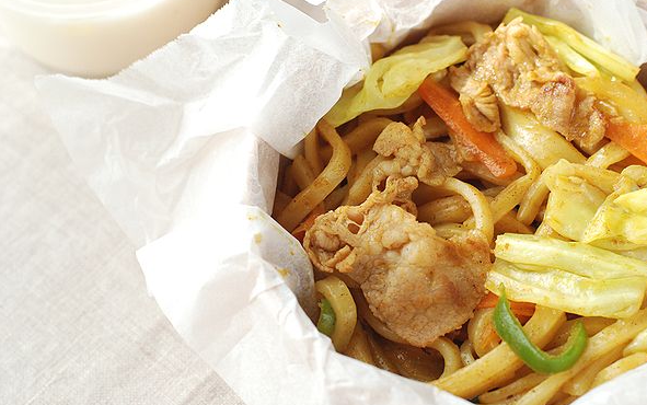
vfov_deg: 17.0
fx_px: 1358
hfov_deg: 26.8
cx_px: 324
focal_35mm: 77
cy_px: 193
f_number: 6.3
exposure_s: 1/160
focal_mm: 50
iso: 800
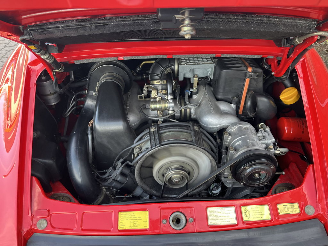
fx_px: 246
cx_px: 164
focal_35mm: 26
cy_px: 123
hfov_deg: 67.3
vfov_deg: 53.1
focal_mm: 5.1
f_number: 1.6
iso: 80
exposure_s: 1/121
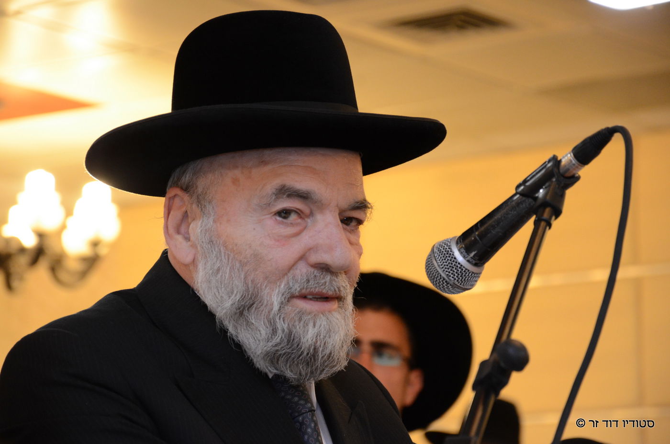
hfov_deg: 13.1
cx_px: 335
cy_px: 222
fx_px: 2925
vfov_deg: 8.7
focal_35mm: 158
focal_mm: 105
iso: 1600
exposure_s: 1/100
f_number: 5.6
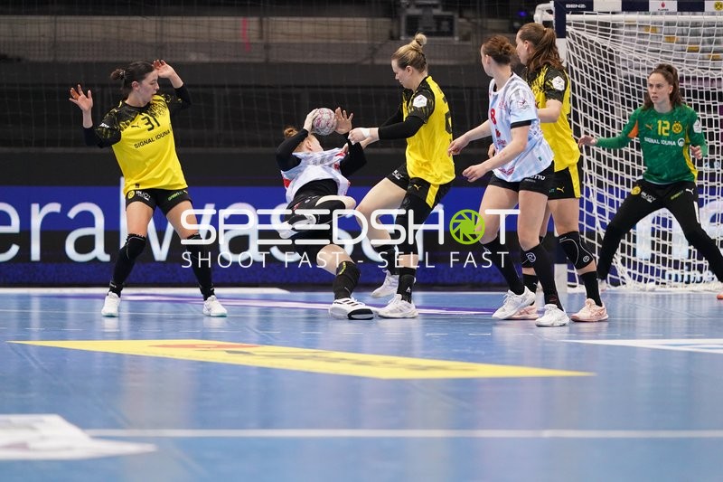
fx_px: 6023
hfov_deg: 6.9
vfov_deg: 4.6
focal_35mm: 300
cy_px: 241
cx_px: 362
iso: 5000
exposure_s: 1/1600
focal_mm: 300
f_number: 2.8
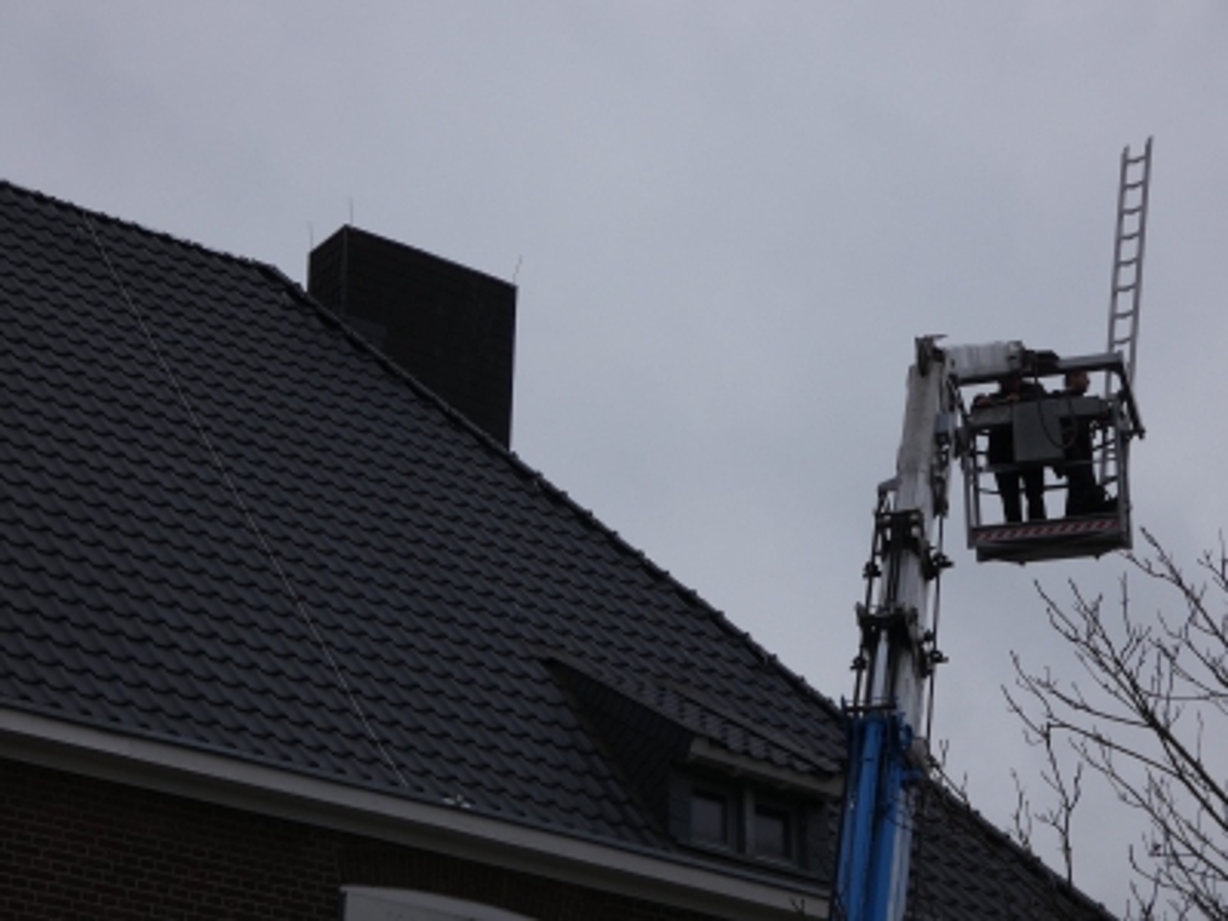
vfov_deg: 16.4
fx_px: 3193
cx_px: 614
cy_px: 460
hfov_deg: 21.8
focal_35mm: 90
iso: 80
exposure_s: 1/250
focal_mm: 16
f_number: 4.7
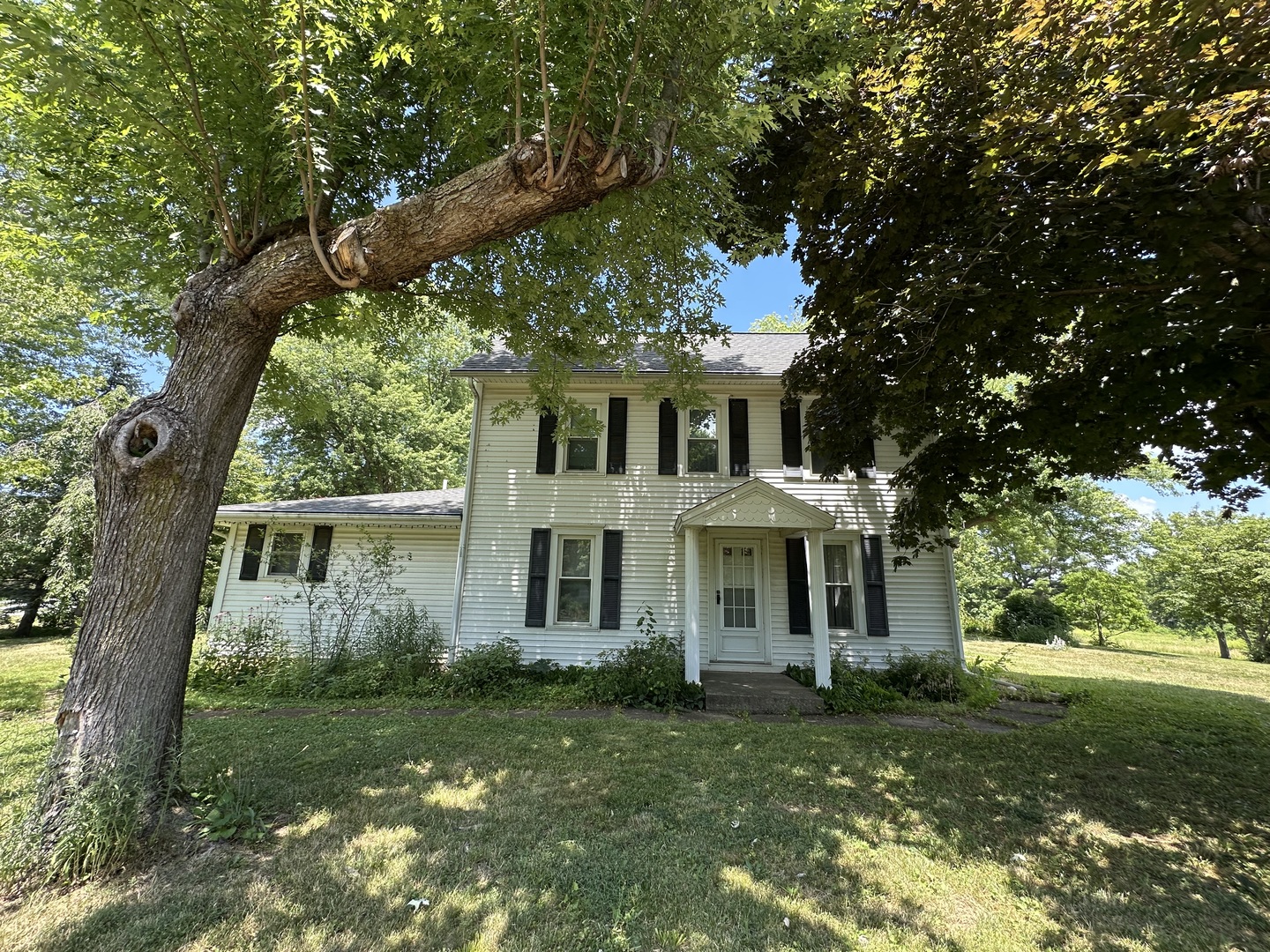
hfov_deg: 102.1
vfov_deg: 85.7
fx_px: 514
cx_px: 635
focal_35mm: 14
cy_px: 476
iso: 40
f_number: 2.2
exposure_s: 1/268
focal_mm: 2.22
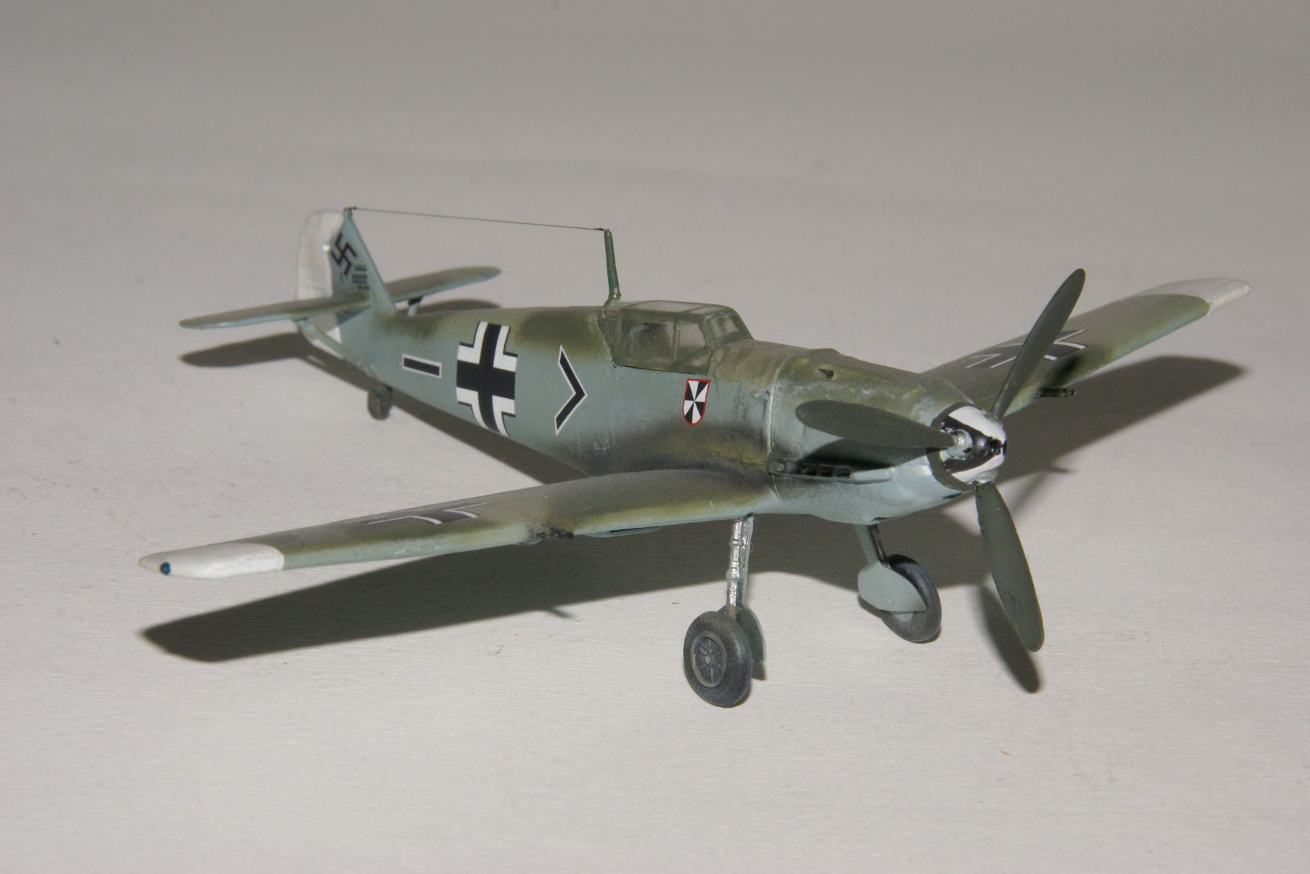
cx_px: 655
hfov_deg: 13.7
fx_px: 5458
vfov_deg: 9.1
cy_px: 437
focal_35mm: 150
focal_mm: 100
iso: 400
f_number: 22
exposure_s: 1/125
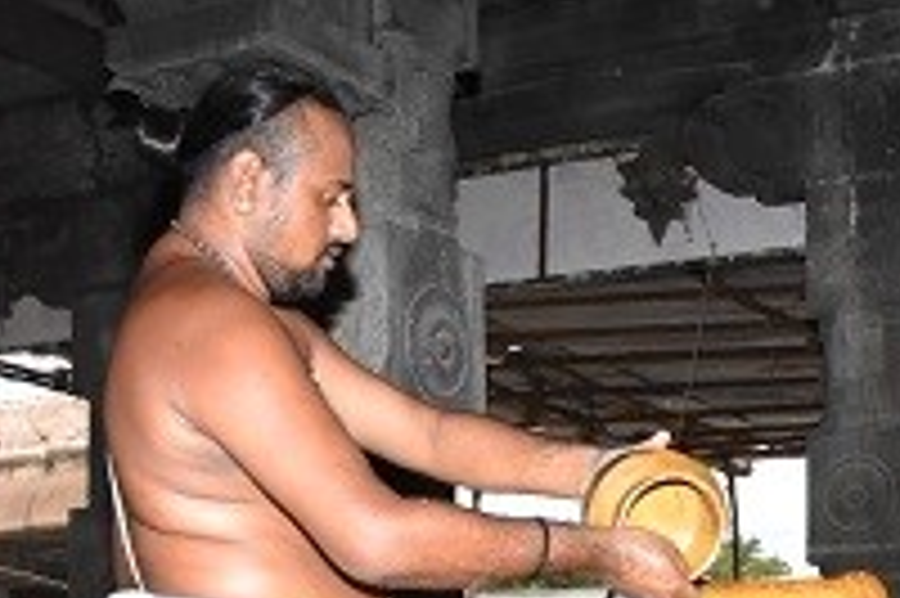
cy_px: 737
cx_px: 639
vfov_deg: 14.6
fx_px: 2248
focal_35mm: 90
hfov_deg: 22.5
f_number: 11
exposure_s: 1/125
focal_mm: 20
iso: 2000
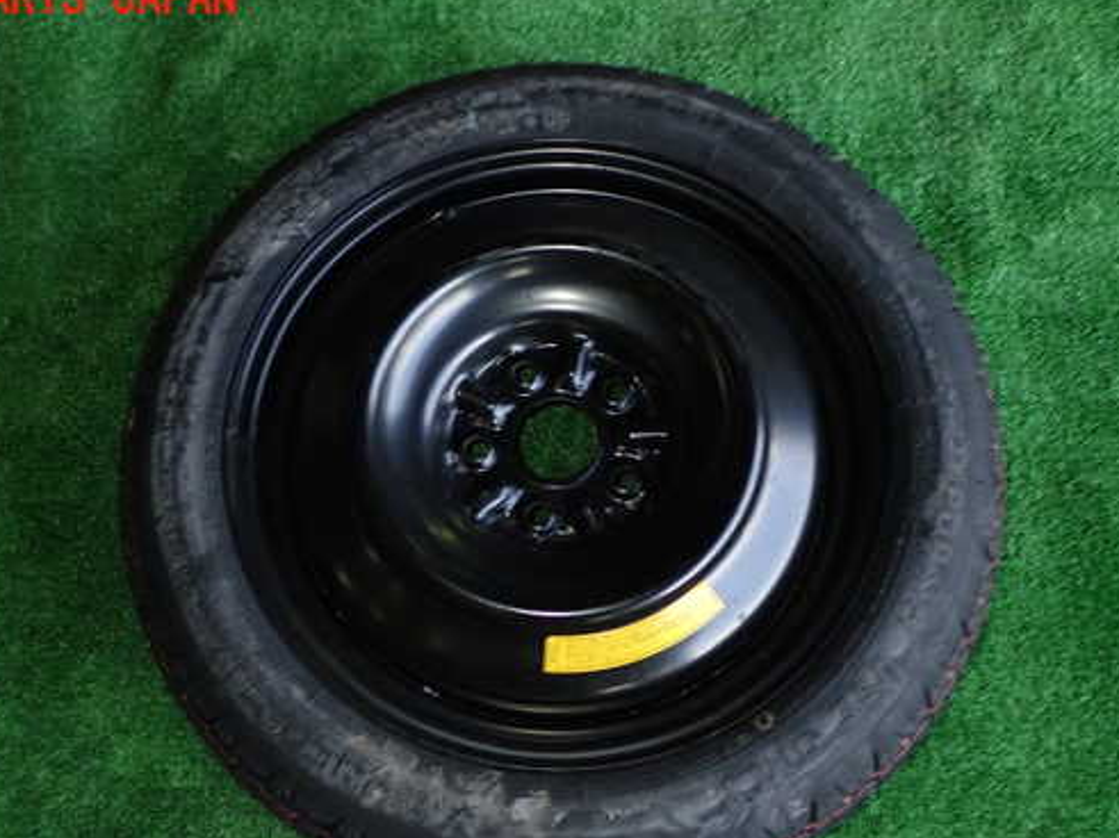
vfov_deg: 32.8
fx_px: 1422
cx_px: 506
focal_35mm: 44
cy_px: 483
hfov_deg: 42.9
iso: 320
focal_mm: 6.37
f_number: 7.1
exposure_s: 1/40
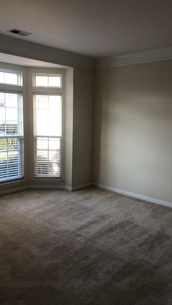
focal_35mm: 31
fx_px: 251
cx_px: 87
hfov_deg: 37.8
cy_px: 154
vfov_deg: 62.6
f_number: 1.8
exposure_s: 1/40
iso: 25
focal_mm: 4
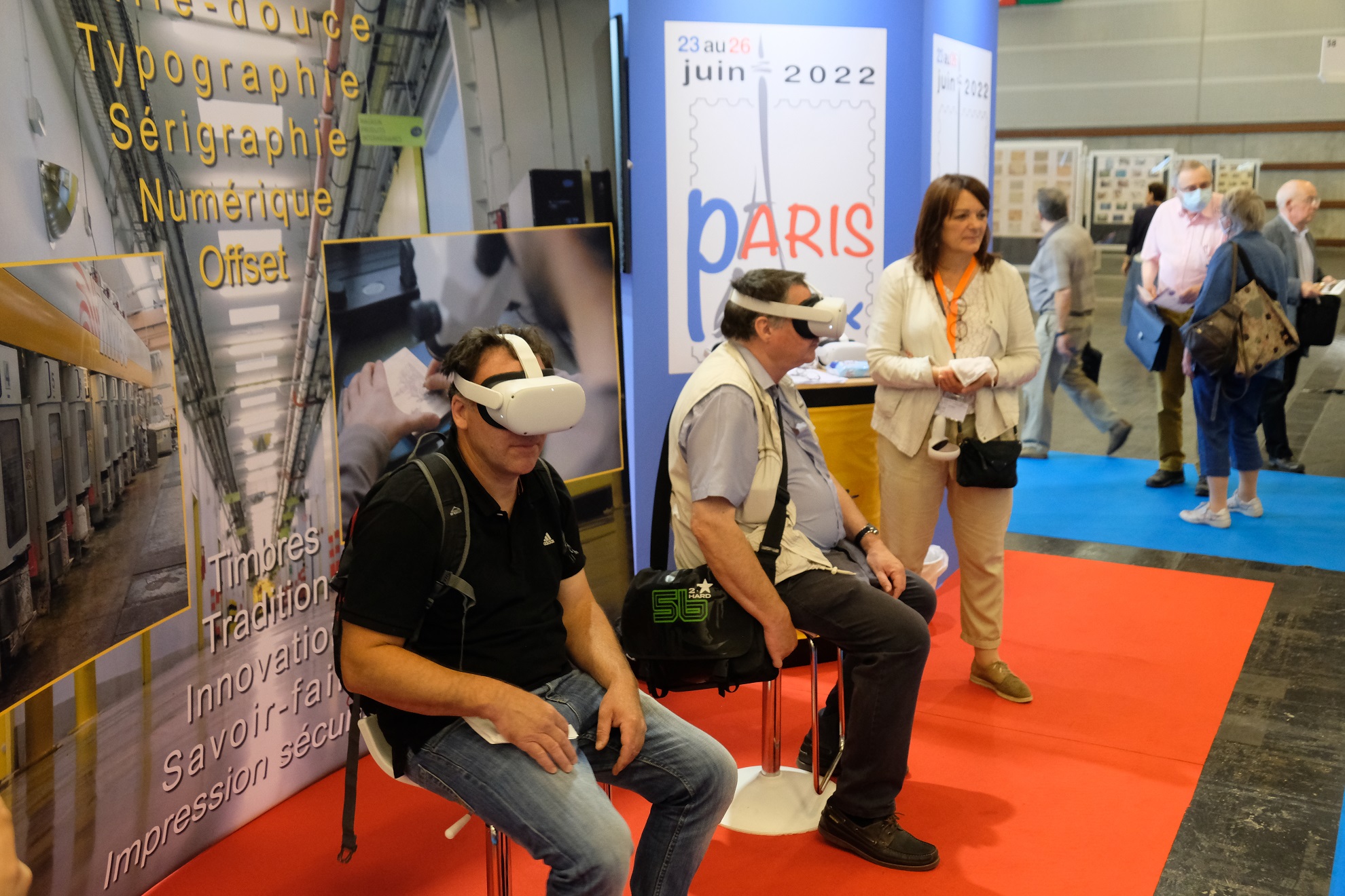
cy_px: 448
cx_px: 672
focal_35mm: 35
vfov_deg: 37.9
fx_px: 1308
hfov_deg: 54.4
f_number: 4
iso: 3200
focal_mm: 23.3
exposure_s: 1/60
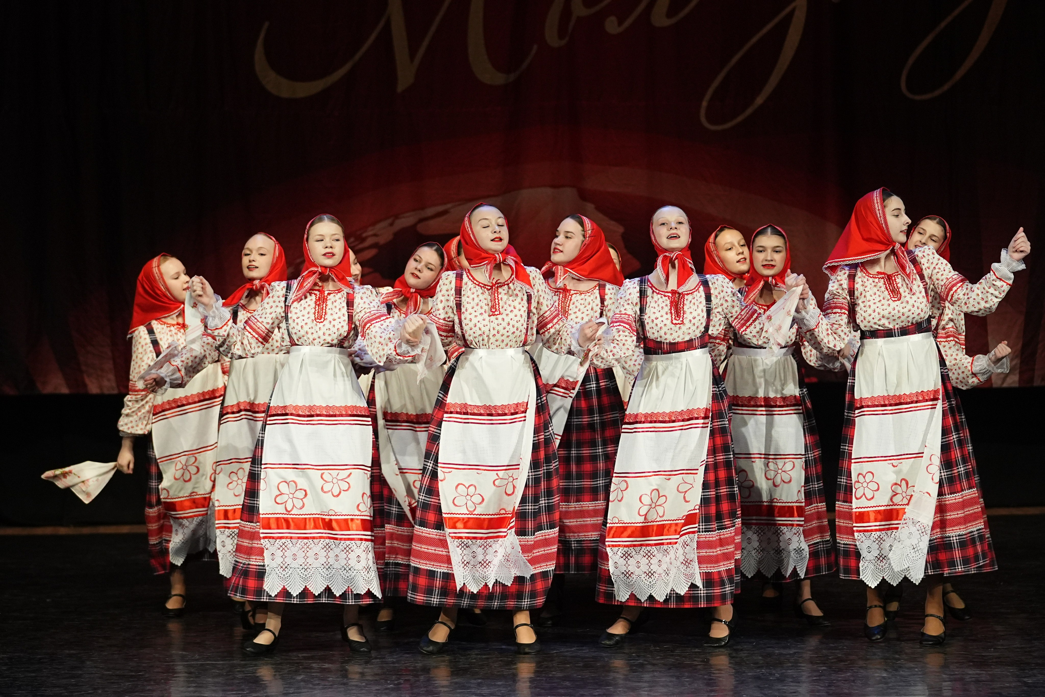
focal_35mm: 187
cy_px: 348
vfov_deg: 7.3
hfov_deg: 11.0
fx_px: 5428
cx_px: 522
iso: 2500
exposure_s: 1/400
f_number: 2.8
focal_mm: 125
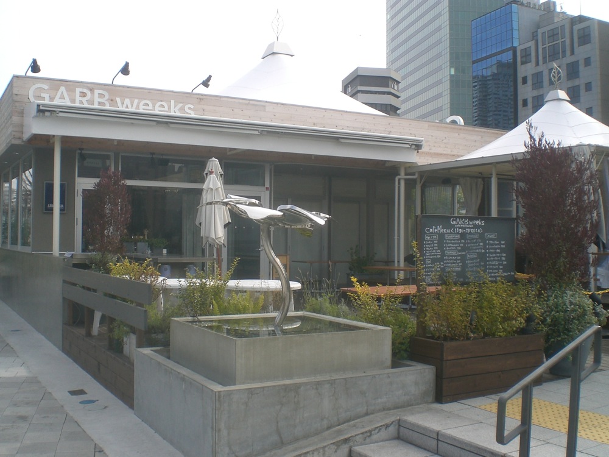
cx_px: 304
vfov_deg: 37.7
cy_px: 228
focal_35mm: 38
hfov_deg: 49.0
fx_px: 669
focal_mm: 6.3
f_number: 4.4
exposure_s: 1/200
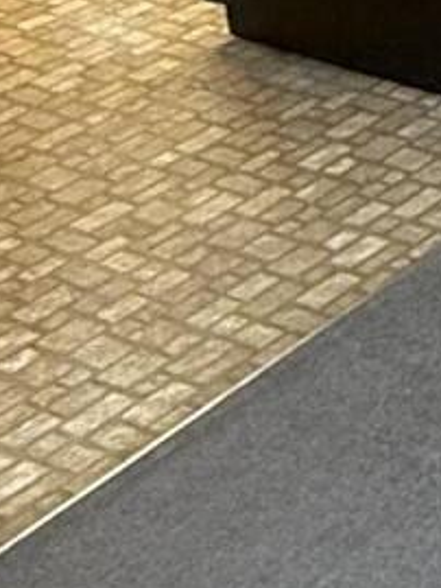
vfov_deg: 15.7
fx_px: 1765
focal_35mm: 104
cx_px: 1323
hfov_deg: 10.3
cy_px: -520
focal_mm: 2.22
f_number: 2.2
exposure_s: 1/64
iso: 400
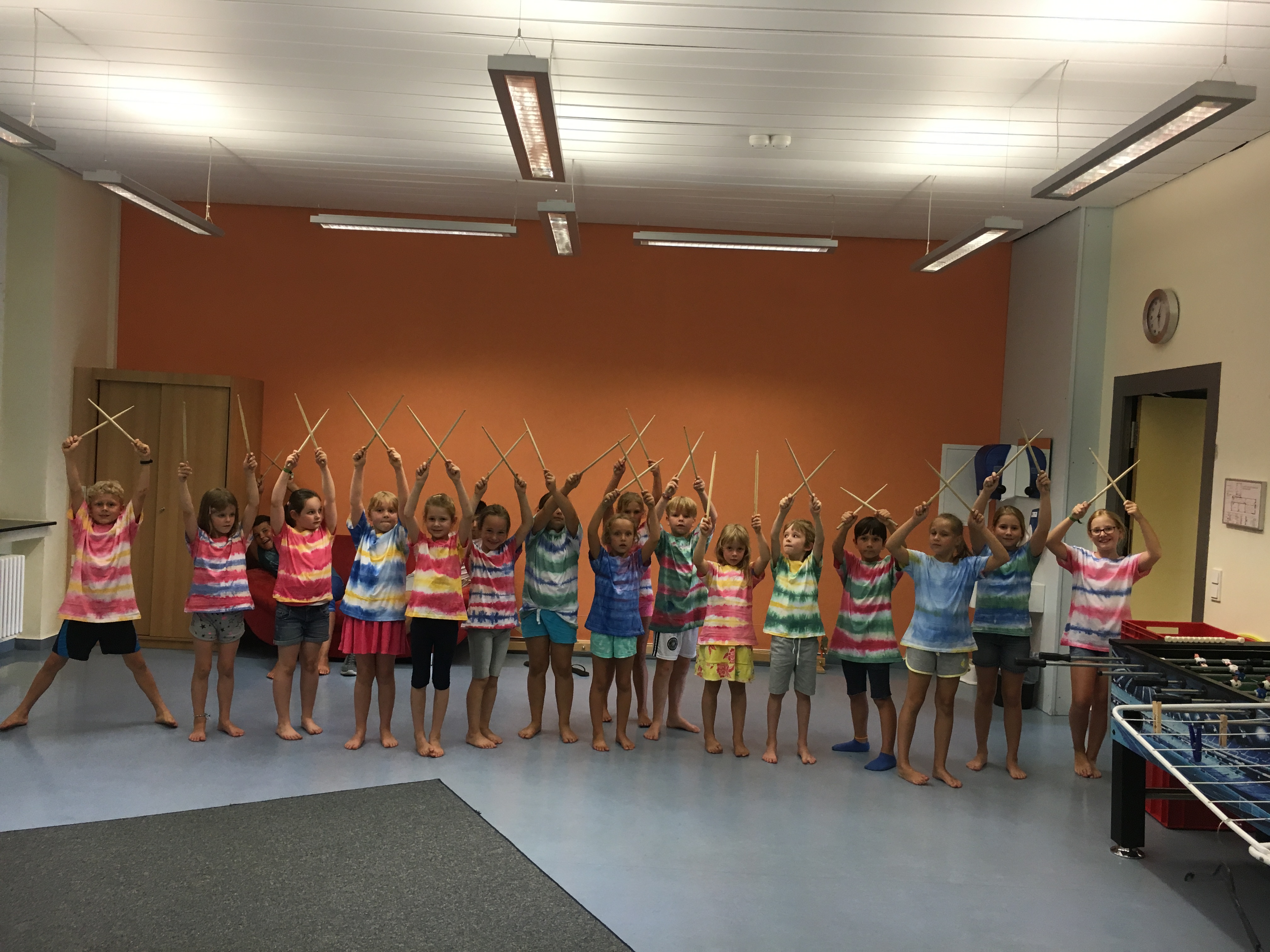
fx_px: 1064
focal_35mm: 29
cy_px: 476
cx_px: 635
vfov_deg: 48.2
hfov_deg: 61.7
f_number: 2.2
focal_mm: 4.15
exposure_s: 1/33
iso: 50
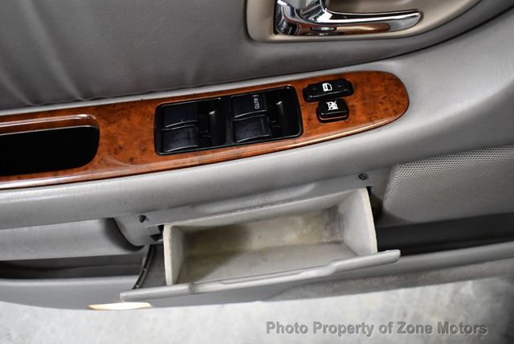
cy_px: 172
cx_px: 257
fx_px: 514
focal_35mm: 36
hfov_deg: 53.1
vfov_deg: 36.9
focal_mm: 18
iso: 2800
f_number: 3.5
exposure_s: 1/125
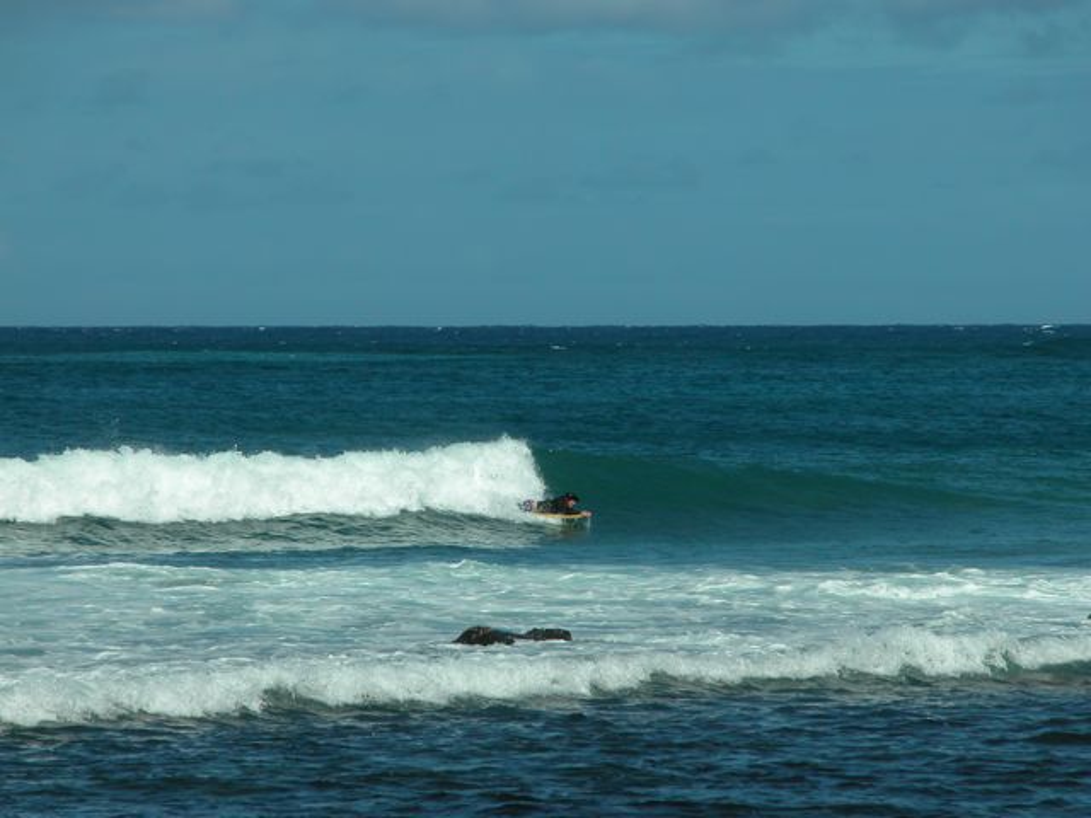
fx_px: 8825
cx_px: 546
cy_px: 409
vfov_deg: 5.3
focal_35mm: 280
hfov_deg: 7.1
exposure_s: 1/1000
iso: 100
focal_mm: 71.2
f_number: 5.9
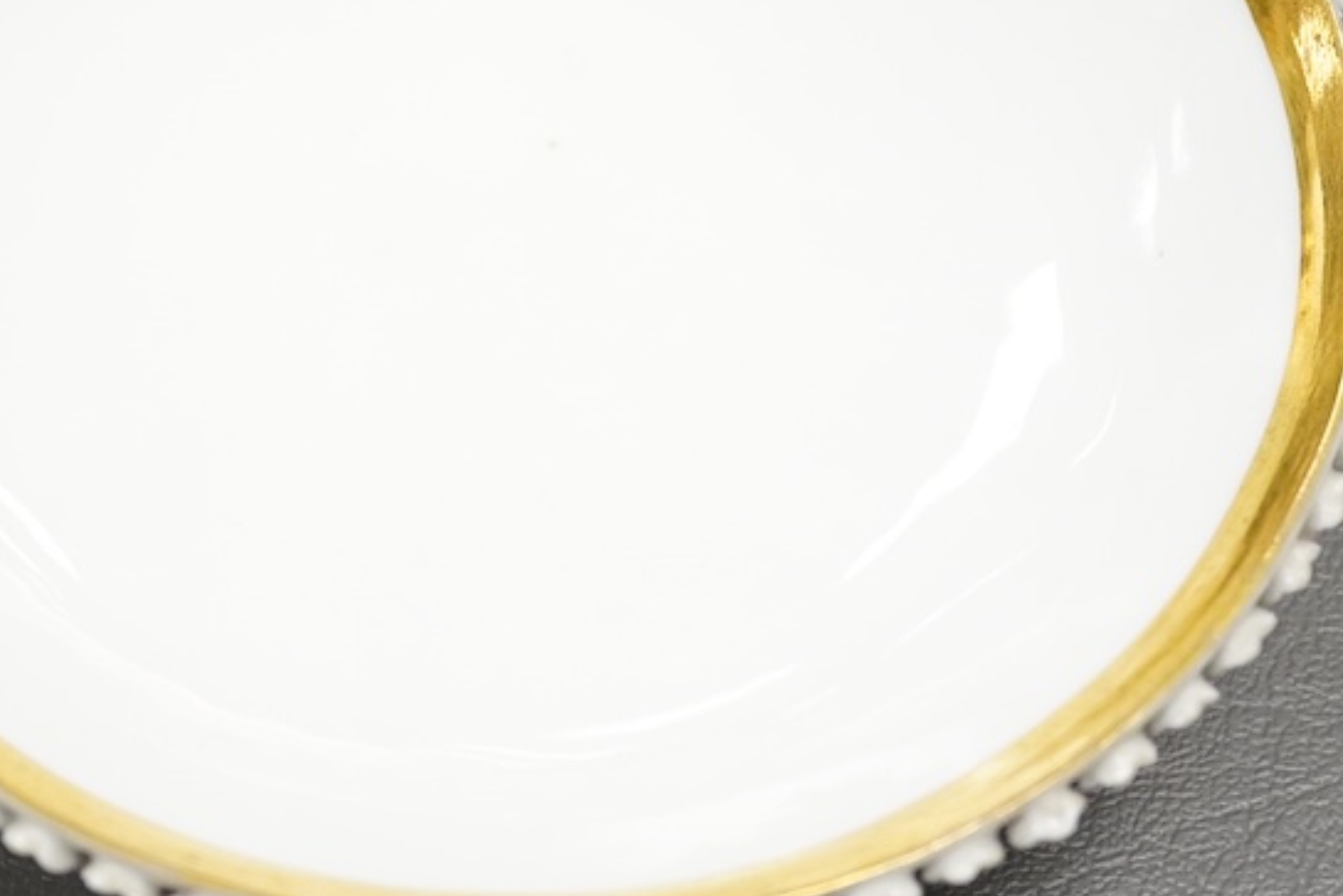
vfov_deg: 14.7
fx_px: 3470
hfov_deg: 21.8
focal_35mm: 93
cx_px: 431
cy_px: 267
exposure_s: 1/500
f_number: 3.5
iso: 2500
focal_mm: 30
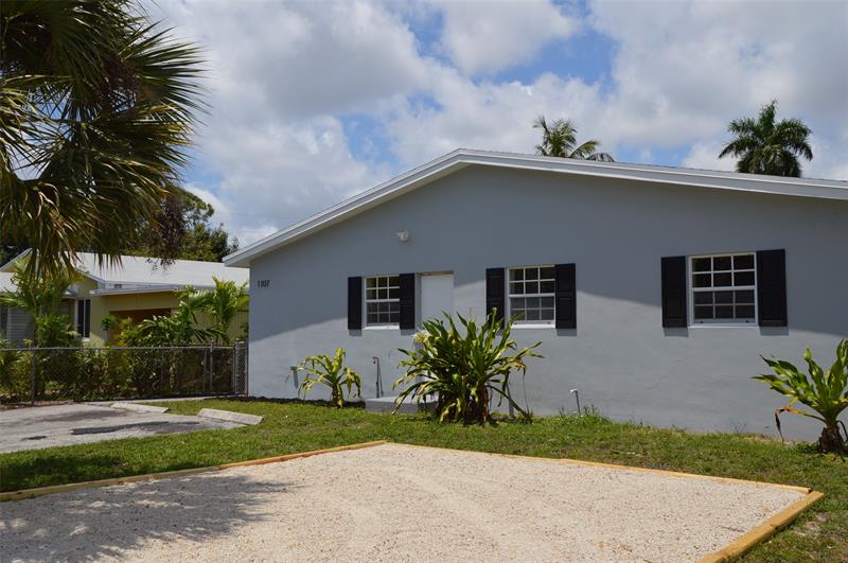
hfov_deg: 53.2
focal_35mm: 36
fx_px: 847
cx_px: 424
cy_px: 282
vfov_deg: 36.8
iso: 100
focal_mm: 24
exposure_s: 1/400
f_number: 10
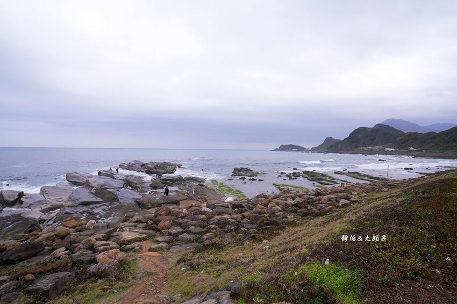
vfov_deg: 70.4
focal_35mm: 17
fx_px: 216
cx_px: 228
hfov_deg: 93.3
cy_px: 152
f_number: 8
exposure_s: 1/320
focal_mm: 17
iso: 160
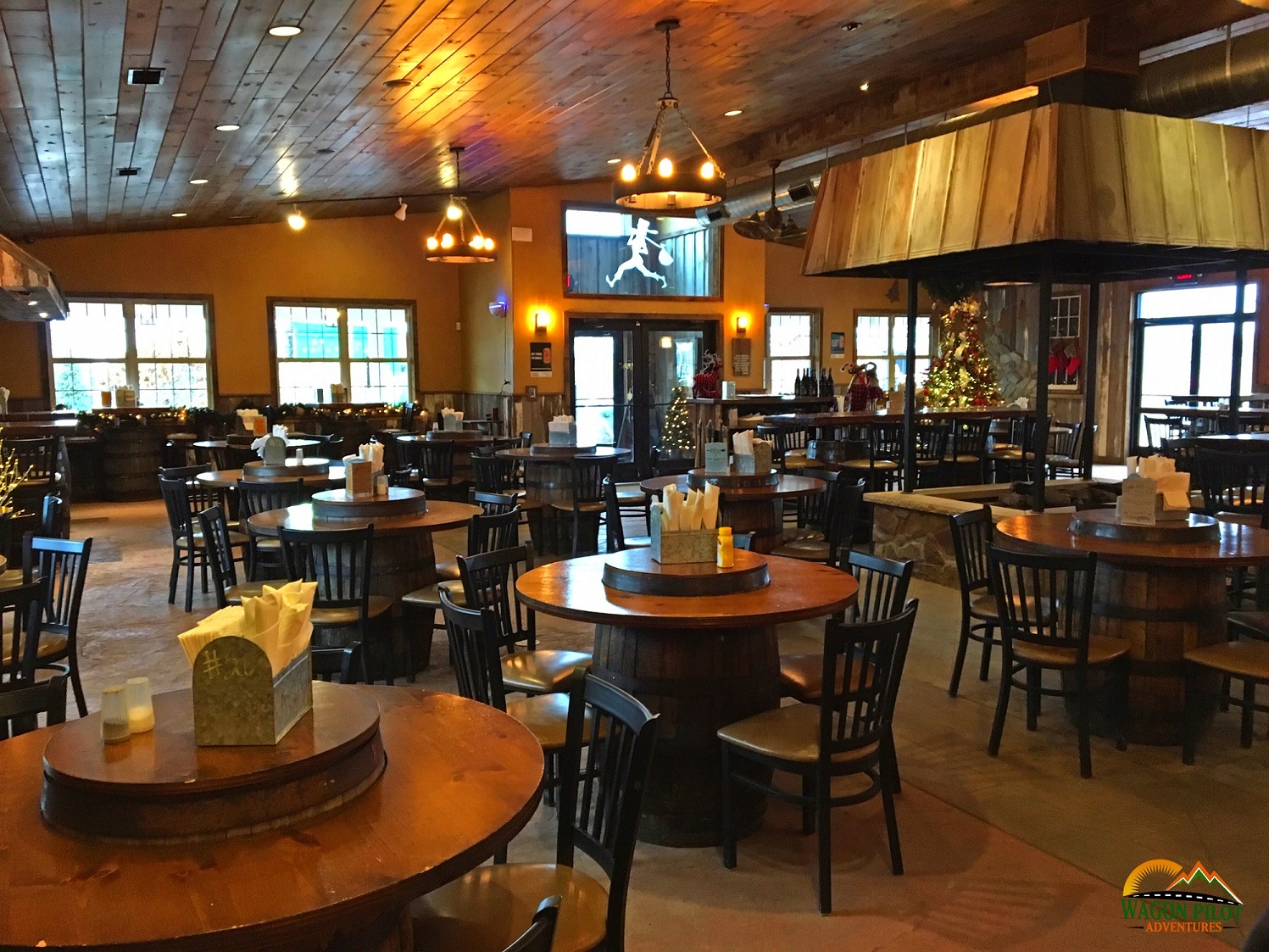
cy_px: 476
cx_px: 634
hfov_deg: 61.7
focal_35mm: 29
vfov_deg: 48.2
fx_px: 1063
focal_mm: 4.15
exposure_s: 1/20
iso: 200
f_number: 2.2
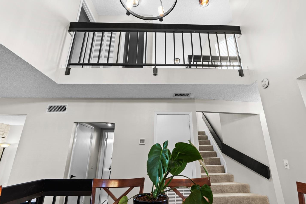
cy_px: 99
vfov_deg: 67.4
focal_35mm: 18
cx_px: 161
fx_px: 153
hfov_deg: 89.9
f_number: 9
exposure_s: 1
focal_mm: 16
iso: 250
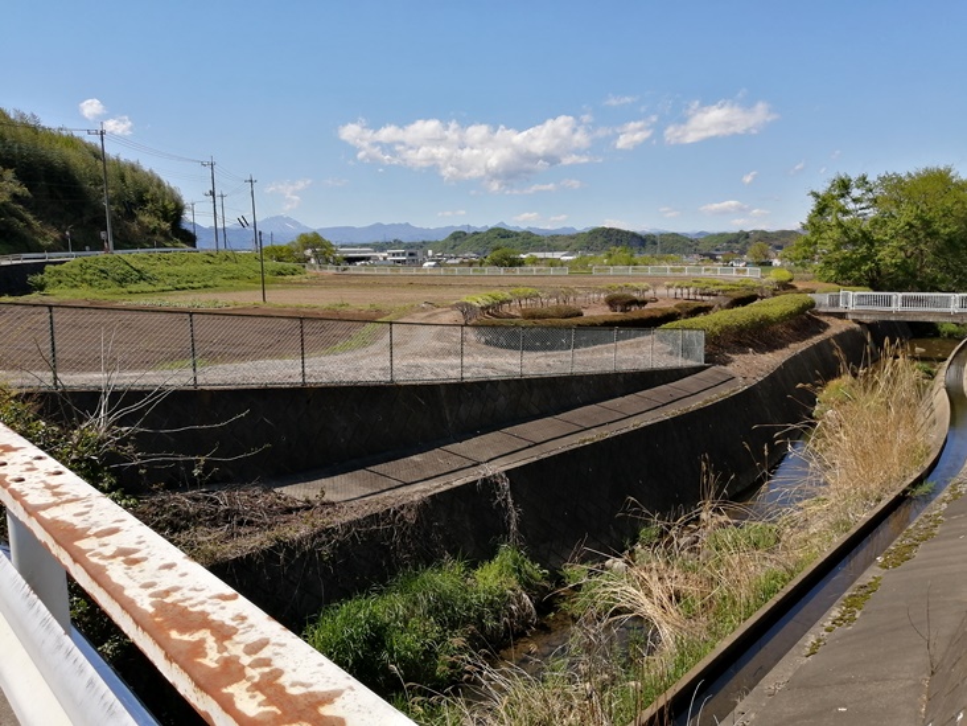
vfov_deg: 51.4
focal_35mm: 27
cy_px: 363
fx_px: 754
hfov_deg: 65.3
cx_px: 484
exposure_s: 1/1681
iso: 50
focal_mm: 3.62
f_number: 1.8
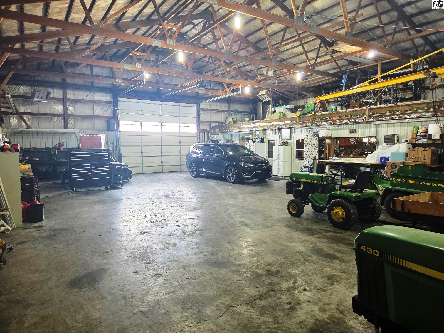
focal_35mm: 23
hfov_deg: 73.9
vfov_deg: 58.9
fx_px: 295
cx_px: 222
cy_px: 166
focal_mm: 5.4
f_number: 1.8
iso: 320
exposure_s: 1/120
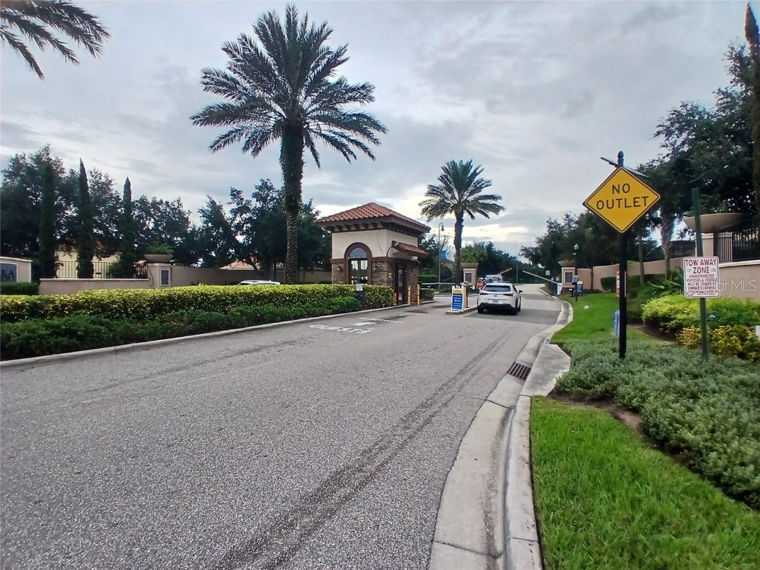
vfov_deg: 74.7
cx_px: 380
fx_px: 373
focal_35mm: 17
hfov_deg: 91.0
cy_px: 285
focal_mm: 1.4
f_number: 2.2
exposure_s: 1/545
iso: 50
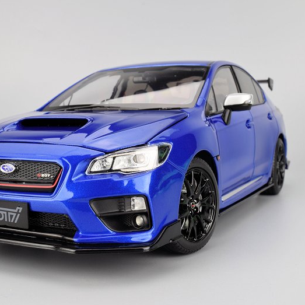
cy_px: 154
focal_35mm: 53
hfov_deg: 32.2
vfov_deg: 32.4
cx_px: 108
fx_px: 525
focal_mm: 27
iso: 100
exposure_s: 1/3
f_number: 20
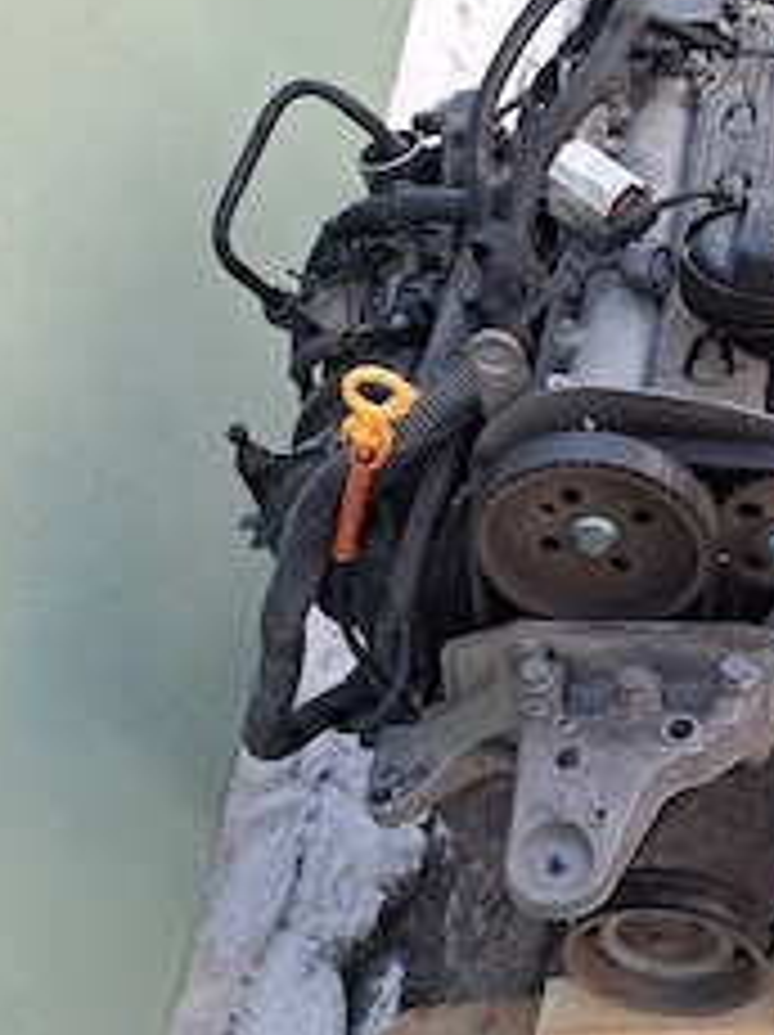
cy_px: 576
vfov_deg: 40.4
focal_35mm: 47
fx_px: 1404
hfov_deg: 30.3
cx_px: 580
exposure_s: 1/120
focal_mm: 4
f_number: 1.8
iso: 50
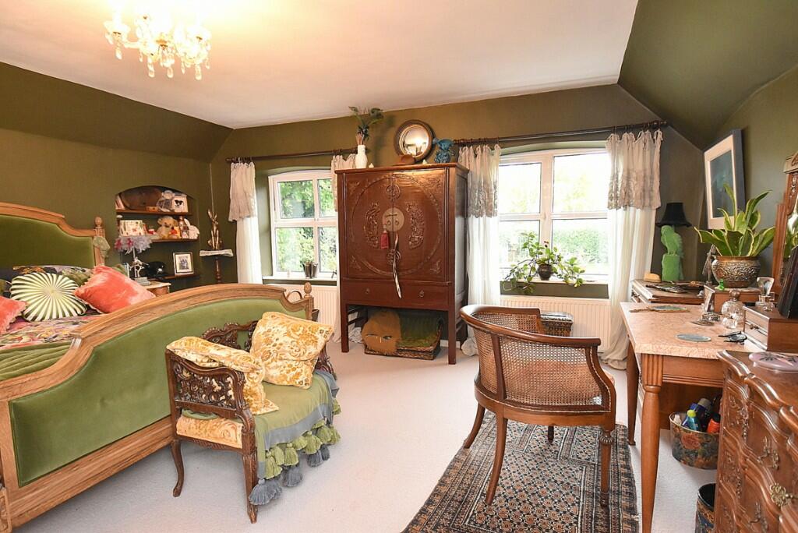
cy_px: 266
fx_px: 399
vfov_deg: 67.5
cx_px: 399
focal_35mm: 18
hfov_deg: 90.0
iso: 2200
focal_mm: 12
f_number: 4
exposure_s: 1/60
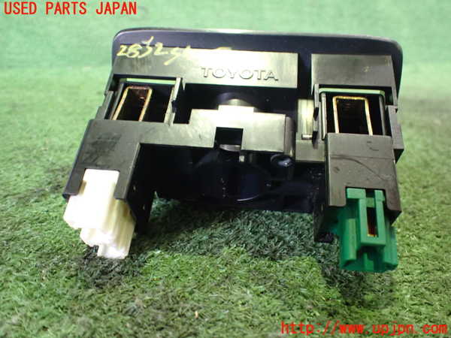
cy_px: 169
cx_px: 226
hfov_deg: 60.0
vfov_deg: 46.8
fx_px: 391
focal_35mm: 30
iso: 1000
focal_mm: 5.4
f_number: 2.3
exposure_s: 1/30
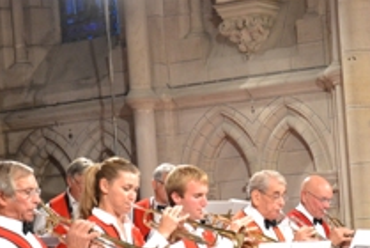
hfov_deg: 19.6
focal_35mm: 101
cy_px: 286
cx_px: 365
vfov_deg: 13.3
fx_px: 1040
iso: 640
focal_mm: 22
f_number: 3.8
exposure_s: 1/15
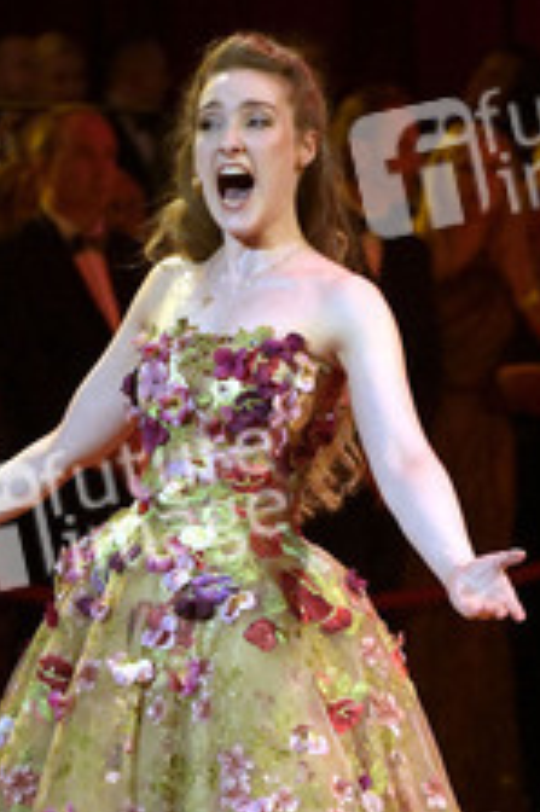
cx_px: 207
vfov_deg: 6.8
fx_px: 6828
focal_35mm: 303
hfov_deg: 4.5
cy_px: 696
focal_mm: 170
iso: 10000
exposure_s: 1/400
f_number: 5.6
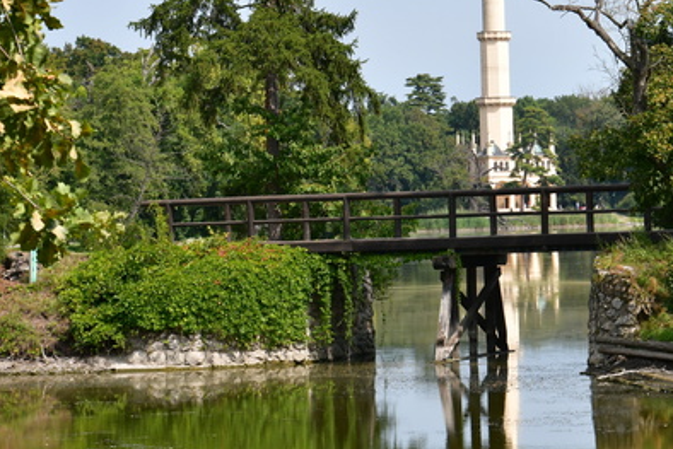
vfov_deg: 8.0
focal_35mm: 172
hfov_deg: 11.9
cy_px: 191
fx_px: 3216
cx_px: 522
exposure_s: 1/250
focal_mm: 70
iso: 200
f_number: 10
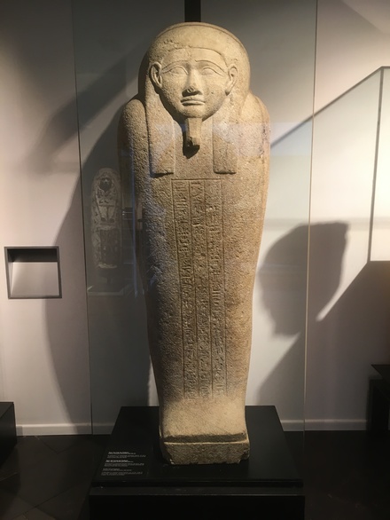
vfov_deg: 61.6
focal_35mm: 29
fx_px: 435
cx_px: 195
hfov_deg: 48.3
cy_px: 260
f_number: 2.2
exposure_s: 1/33
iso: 80
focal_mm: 4.15
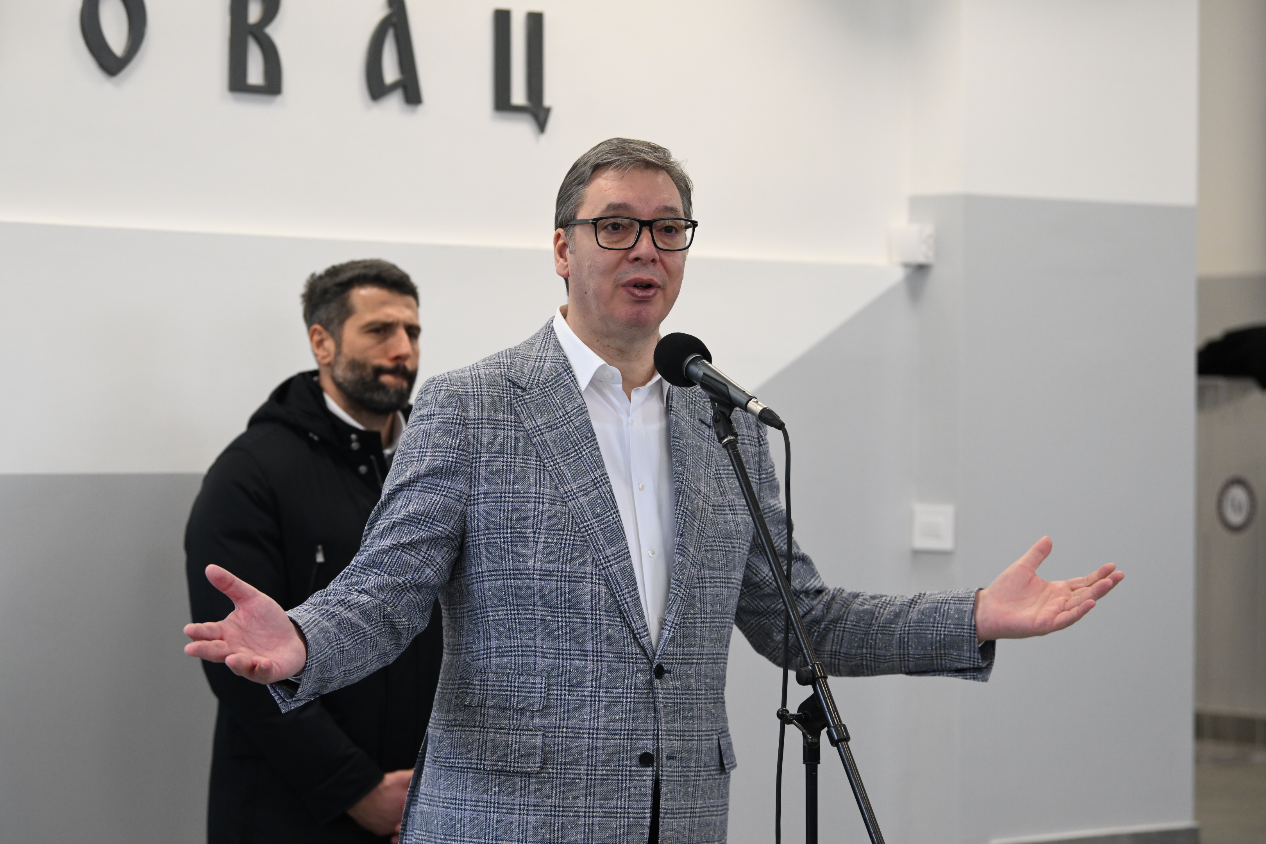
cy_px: 422
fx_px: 3341
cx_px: 633
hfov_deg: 21.5
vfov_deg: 14.4
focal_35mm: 95
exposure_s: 1/400
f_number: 4
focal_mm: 95
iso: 2000
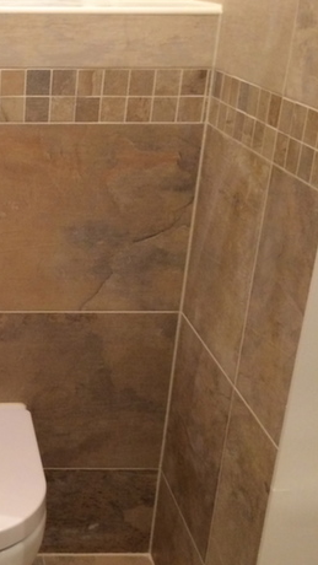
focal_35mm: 58
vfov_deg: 35.8
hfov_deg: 19.6
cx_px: -52
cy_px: 361
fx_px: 869
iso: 200
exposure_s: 1/30
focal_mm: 4.12
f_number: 2.2
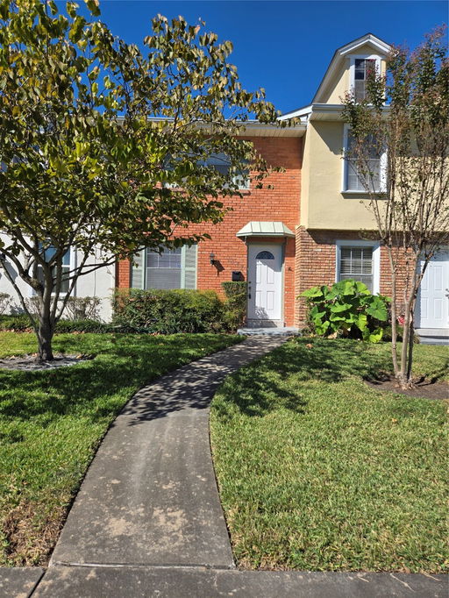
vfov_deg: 73.9
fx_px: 398
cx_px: 224
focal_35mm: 23
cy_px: 299
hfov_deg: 58.9
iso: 25
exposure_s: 1/2016
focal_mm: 5.4
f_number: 1.8
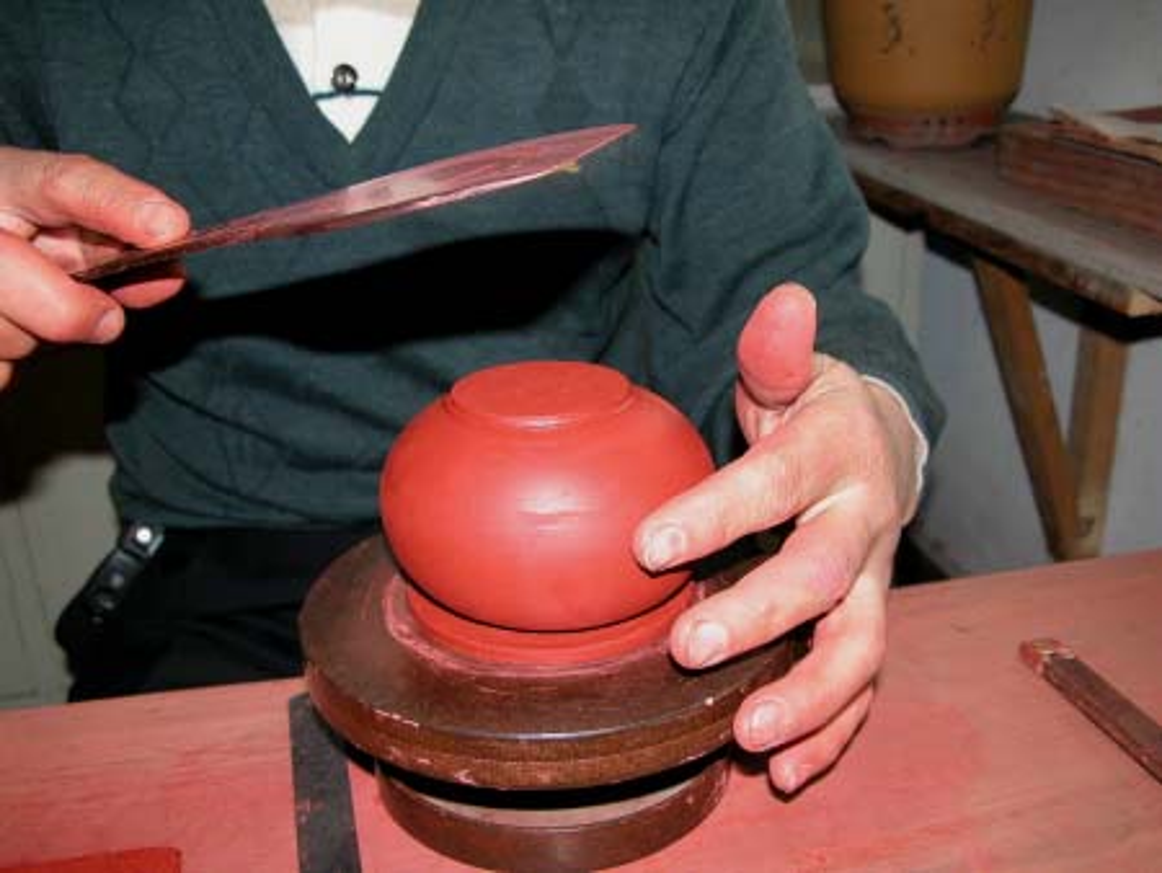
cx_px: 581
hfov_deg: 53.9
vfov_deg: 41.8
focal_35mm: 34
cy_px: 436
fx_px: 1142
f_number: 2.8
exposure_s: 1/60
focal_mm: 8.9
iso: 100
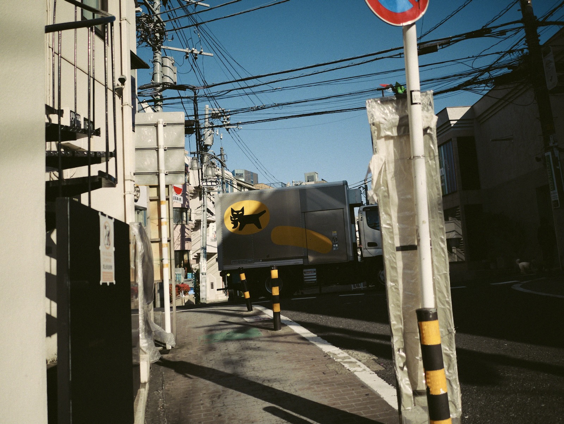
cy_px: 212
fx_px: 489
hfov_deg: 59.9
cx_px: 282
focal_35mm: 30
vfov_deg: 46.8
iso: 100
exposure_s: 1/6400
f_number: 1.7
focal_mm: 15
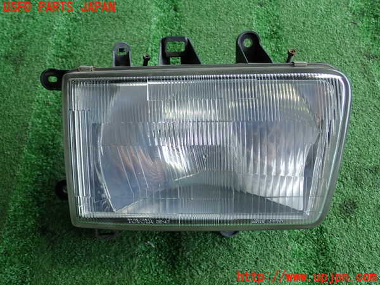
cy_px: 142
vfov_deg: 40.7
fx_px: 384
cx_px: 190
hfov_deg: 52.6
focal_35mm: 35
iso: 125
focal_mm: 6.42
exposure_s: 1/60
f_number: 2.6
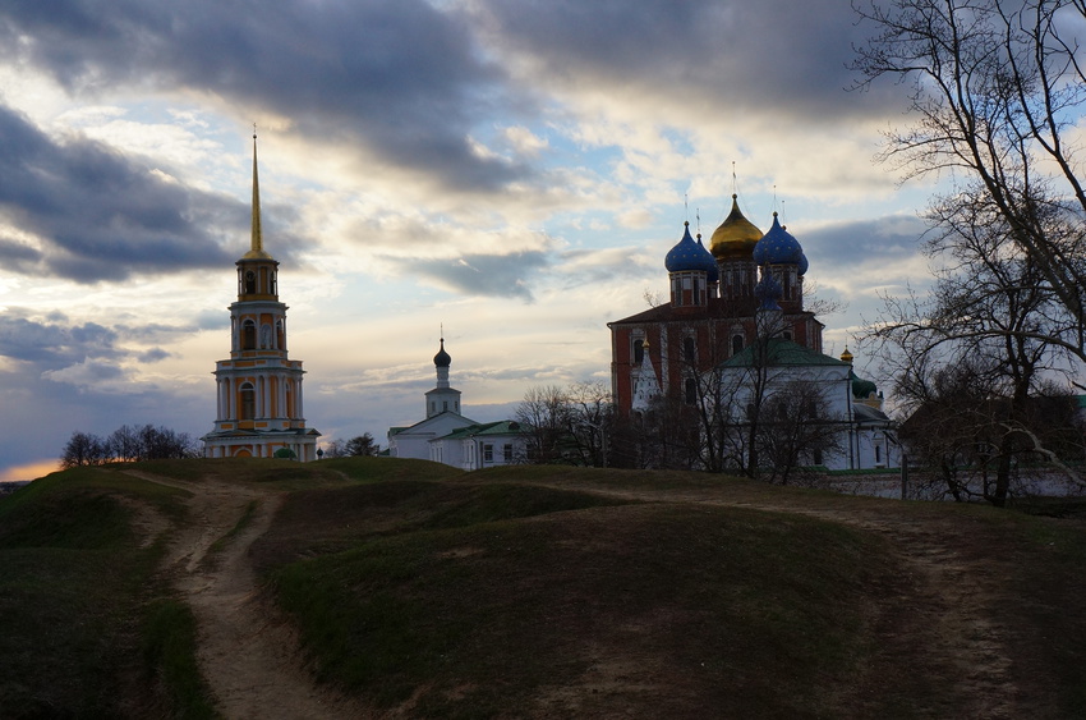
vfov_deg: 28.8
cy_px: 360
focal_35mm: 46
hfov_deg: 42.4
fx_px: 1400
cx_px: 543
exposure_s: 1/800
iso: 400
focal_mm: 31
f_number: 9
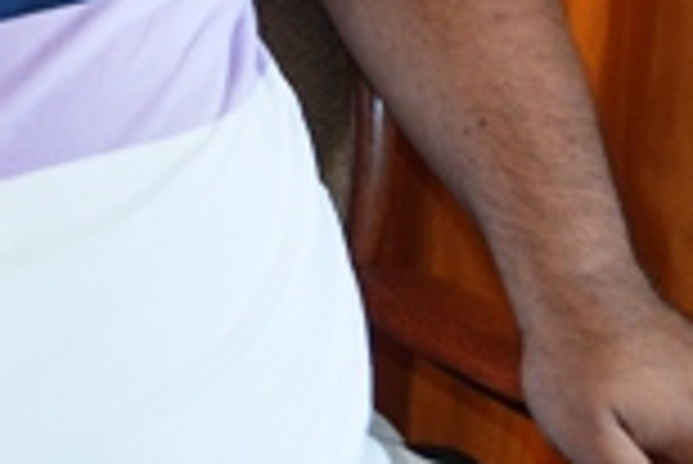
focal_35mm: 174
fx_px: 3353
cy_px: -261
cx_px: -86
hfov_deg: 11.6
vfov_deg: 7.7
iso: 900
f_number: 4.5
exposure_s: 1/60
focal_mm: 28
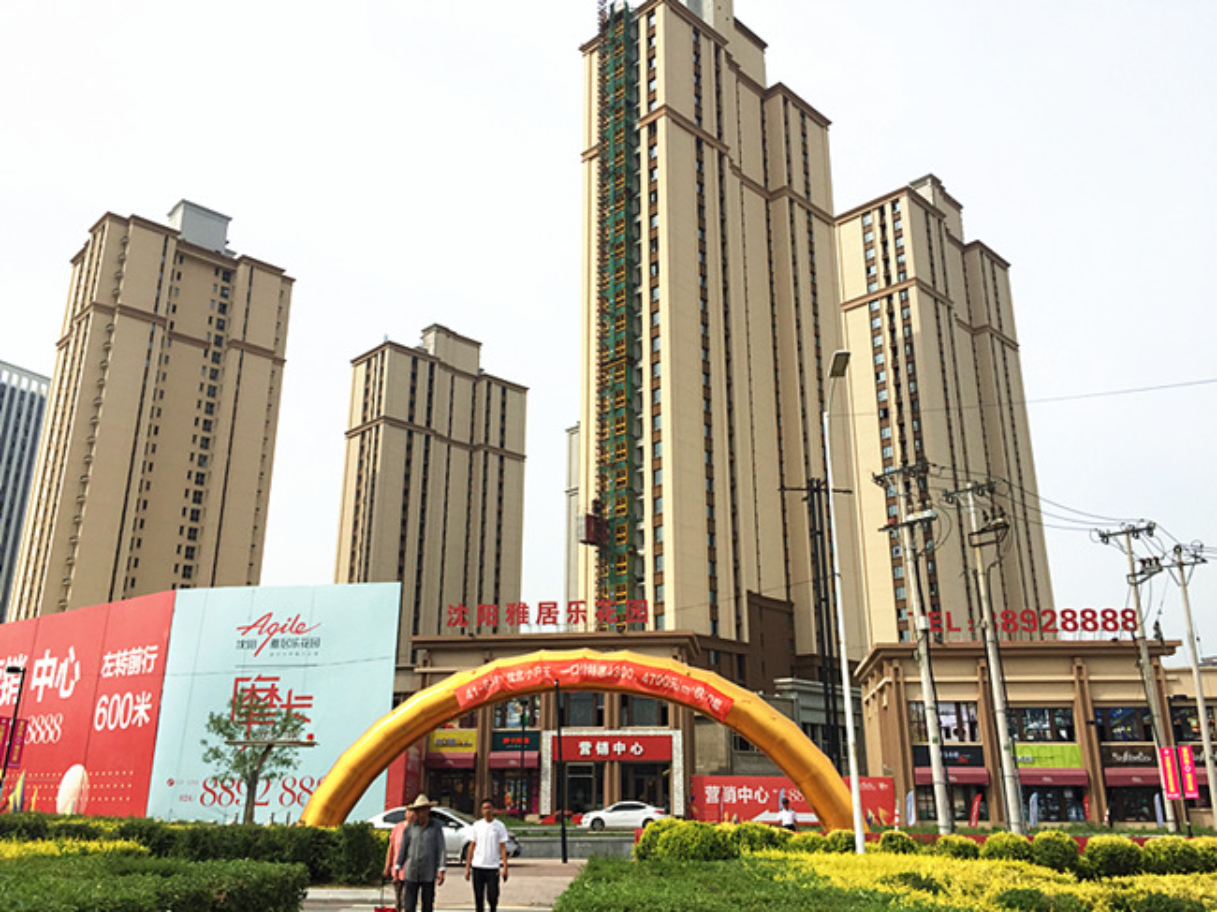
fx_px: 1019
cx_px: 608
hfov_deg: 61.7
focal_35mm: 29
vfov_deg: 48.2
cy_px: 456
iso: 32
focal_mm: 4.15
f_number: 2.2
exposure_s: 1/3049
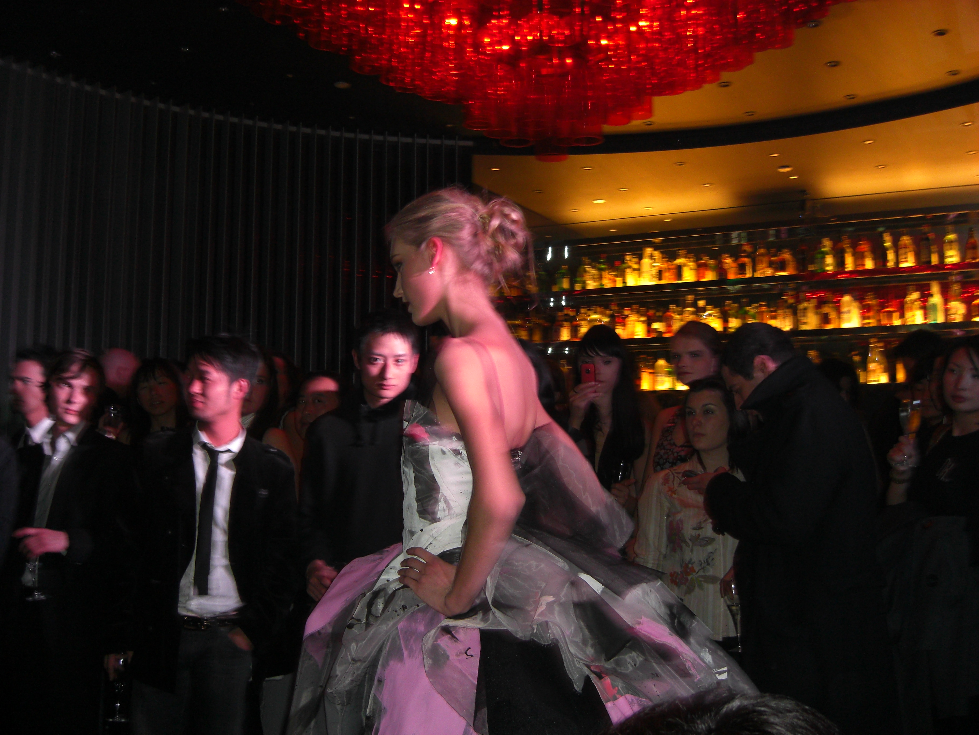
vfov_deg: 37.7
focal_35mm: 38
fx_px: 1075
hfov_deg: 49.0
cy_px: 368
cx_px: 490
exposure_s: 1/30
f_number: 2.8
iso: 200
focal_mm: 7.9
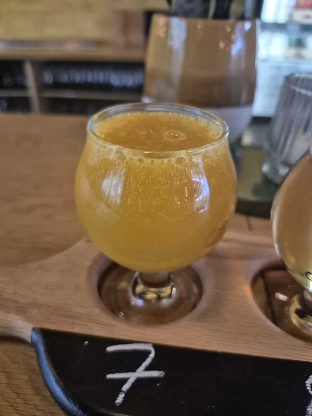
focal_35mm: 23
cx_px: 156
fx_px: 276
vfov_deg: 73.9
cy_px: 208
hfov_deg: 58.9
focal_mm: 5.4
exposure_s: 1/60
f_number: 1.8
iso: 1000
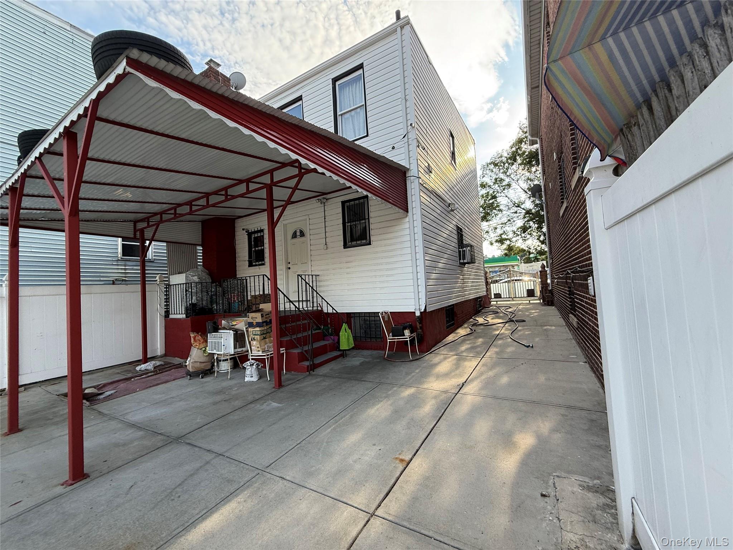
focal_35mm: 14
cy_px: 275
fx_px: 296
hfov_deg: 102.1
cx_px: 366
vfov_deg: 85.7
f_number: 2.2
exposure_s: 1/347
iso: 64
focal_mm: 2.22
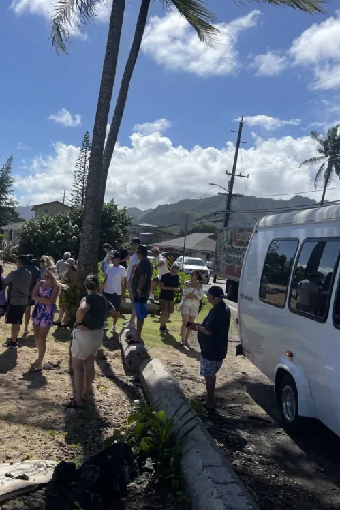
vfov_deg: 51.9
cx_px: 57
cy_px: 258
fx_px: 524
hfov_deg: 34.6
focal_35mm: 37
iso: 32
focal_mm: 5.1
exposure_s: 1/6993
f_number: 1.6
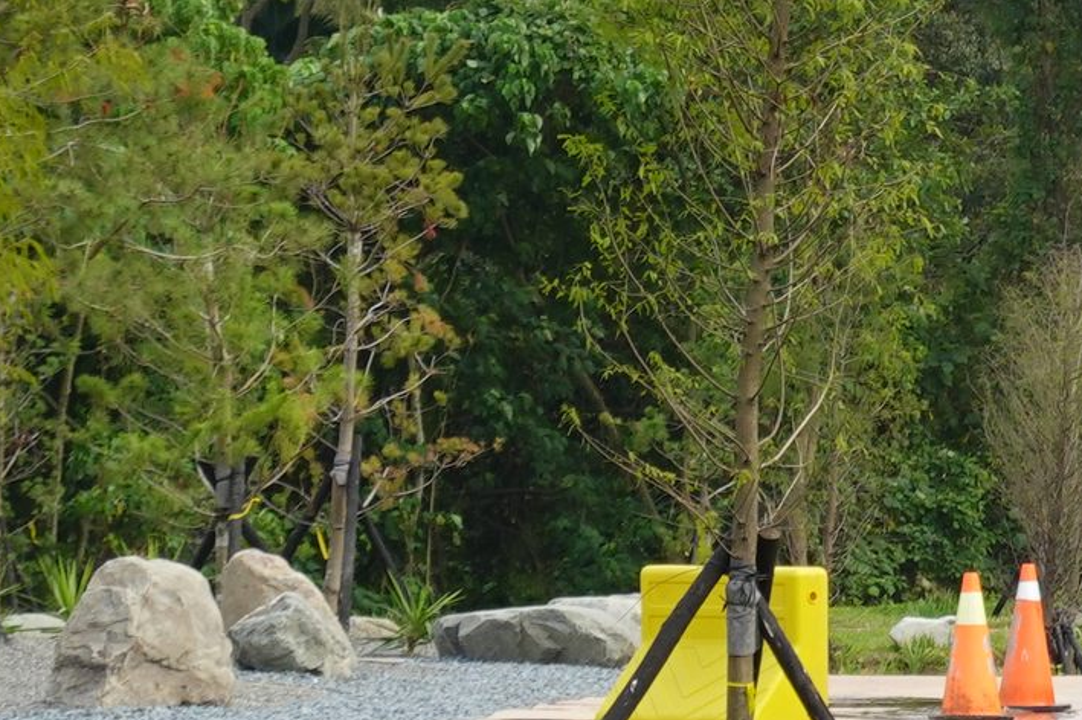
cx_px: 1990
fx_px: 14569
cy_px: 2
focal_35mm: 485
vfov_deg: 2.8
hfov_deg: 4.2
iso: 100
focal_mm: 43.55
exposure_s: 1/200
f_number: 4.5
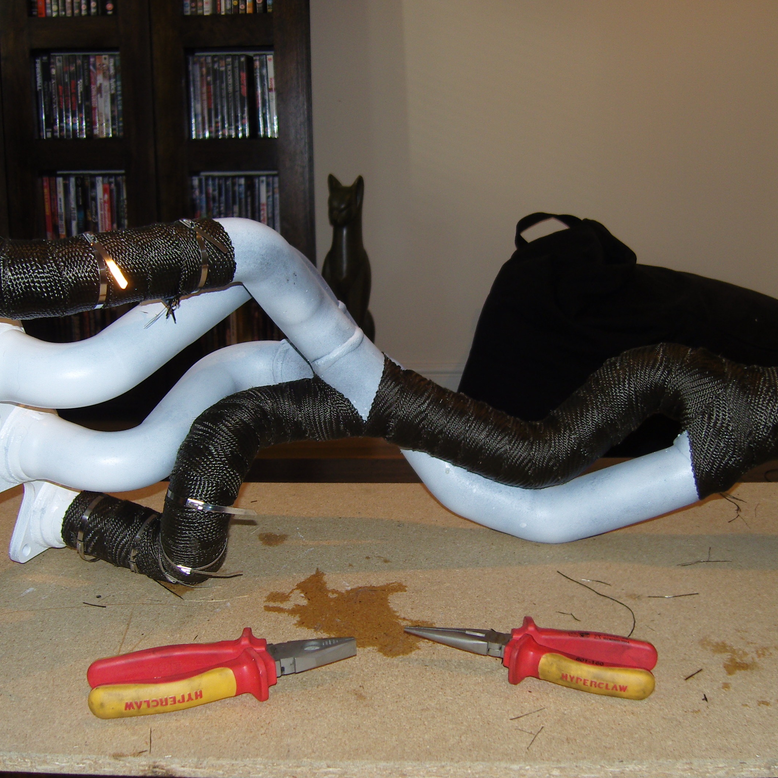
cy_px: 389
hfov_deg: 40.9
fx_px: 1043
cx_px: 405
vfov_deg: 40.9
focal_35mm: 41
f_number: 2.8
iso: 100
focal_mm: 7.3
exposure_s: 1/40
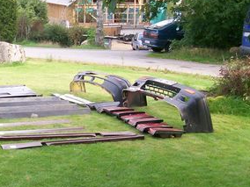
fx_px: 585
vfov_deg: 18.2
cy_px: 115
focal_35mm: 81
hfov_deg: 23.5
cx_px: 26
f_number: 2.7
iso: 80
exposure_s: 1/142
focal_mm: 6
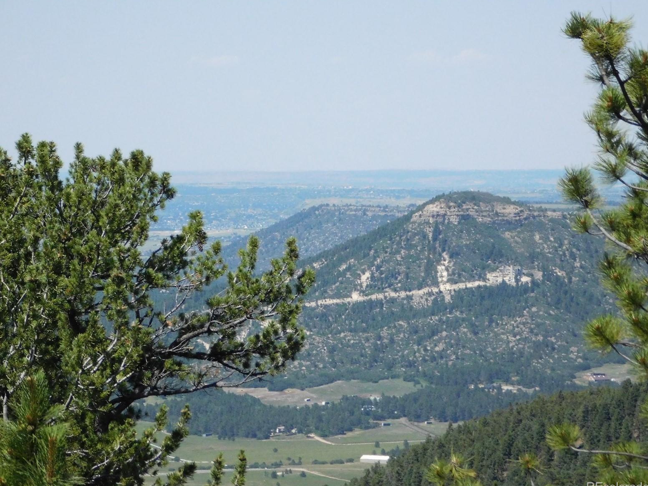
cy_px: 245
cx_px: 320
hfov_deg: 8.3
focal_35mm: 239
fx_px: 4474
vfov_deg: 6.2
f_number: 11.2
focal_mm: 41.3
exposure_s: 1/800
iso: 800
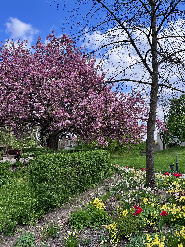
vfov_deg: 67.3
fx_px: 185
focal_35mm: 26
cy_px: 124
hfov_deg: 53.1
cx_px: 92
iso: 50
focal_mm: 5.7
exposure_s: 1/2045
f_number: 1.5
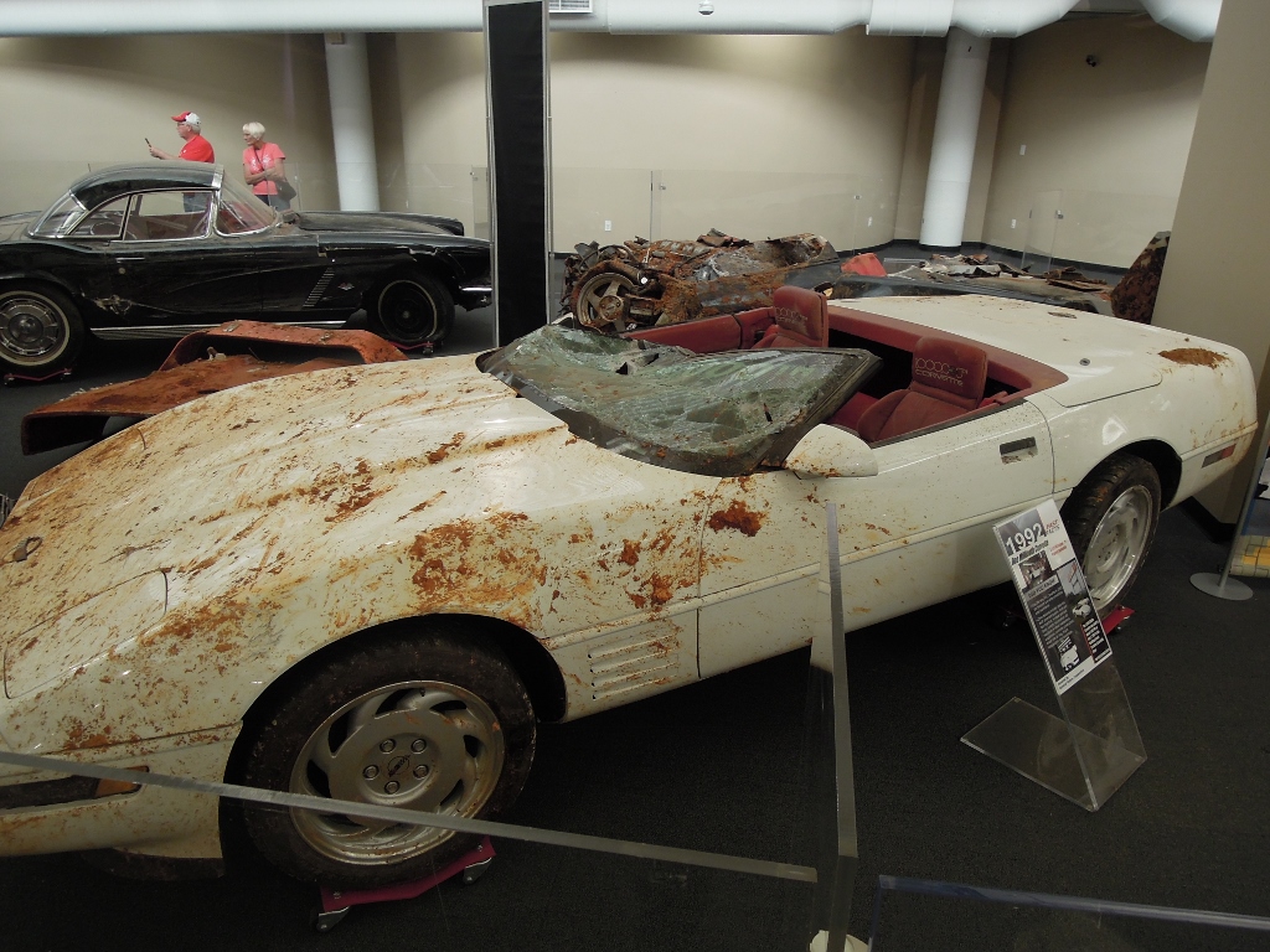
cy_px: 476
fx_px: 881
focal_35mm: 24
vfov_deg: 56.8
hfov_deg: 71.6
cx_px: 635
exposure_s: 1/40
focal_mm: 4.3
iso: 160
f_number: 2.8
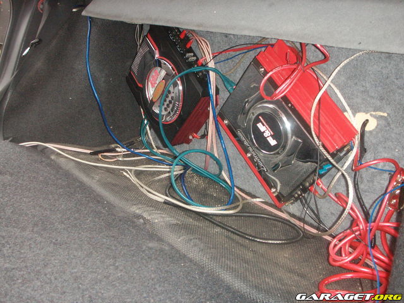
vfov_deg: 38.7
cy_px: 152
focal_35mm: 37
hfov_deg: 50.1
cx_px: 202
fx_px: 432
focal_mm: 7.7
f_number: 3.5
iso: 160
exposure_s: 1/40
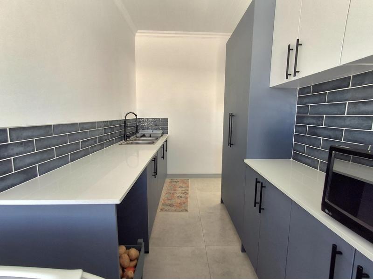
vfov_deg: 78.0
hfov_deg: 94.5
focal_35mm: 16
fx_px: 172
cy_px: 140
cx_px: 186
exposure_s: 1/60.2
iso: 40
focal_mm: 1.64
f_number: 2.2
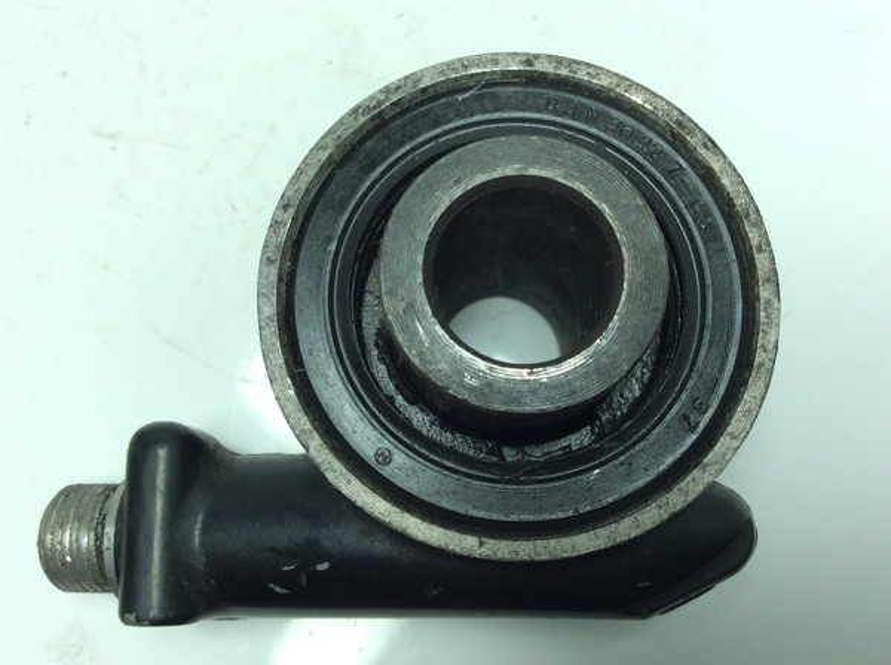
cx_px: 446
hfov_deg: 56.9
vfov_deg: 44.0
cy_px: 332
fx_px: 822
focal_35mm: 32
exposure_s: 1/256
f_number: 2.4
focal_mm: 3.3
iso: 32
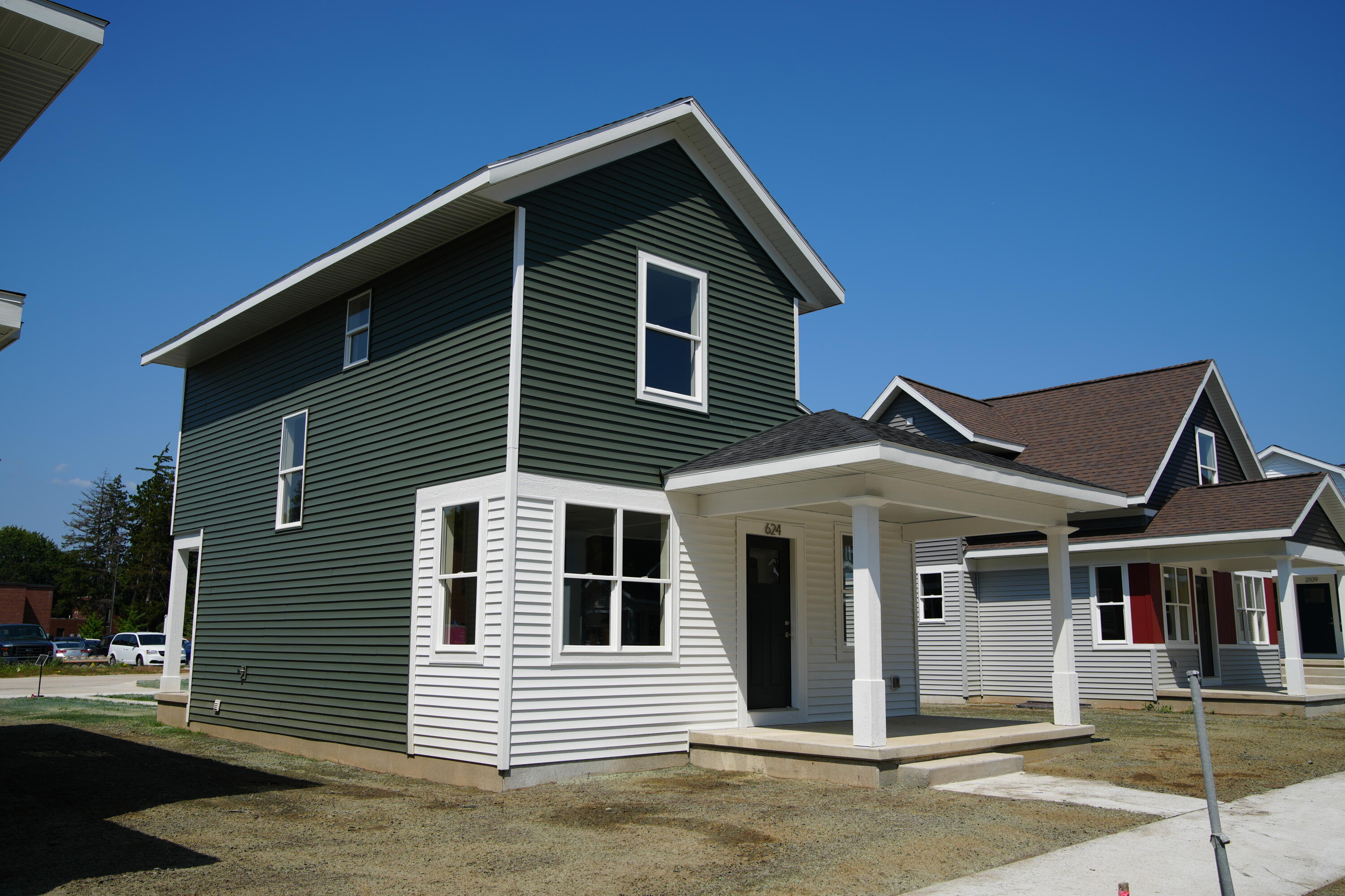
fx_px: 1083
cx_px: 672
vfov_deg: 45.0
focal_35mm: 29
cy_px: 448
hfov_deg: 63.7
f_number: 5
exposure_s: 1/1000
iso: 100
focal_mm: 29
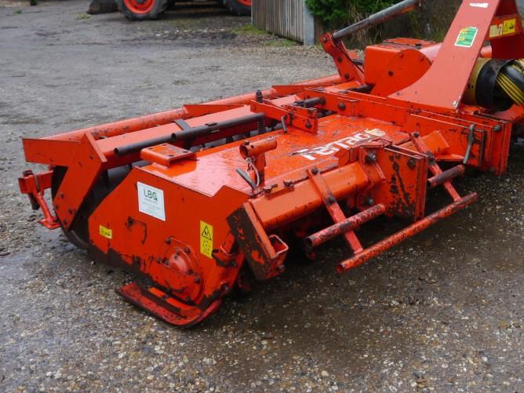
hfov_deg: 41.0
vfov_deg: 31.1
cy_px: 115
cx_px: 326
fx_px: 696
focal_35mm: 46
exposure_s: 1/100
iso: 160
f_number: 3.5
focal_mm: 15
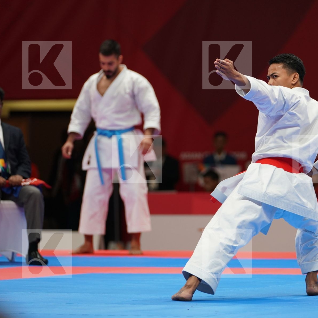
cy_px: 159
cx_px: 227
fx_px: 3108
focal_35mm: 299
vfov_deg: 5.9
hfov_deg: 5.9
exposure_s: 1/500
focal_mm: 234
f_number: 4
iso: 1600
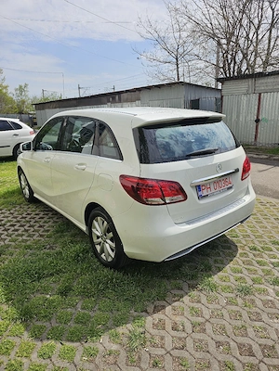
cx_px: 140
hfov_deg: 58.9
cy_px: 186
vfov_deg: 73.9
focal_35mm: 23
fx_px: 247
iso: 10
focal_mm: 6.3
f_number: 1.7
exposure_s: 1/1111
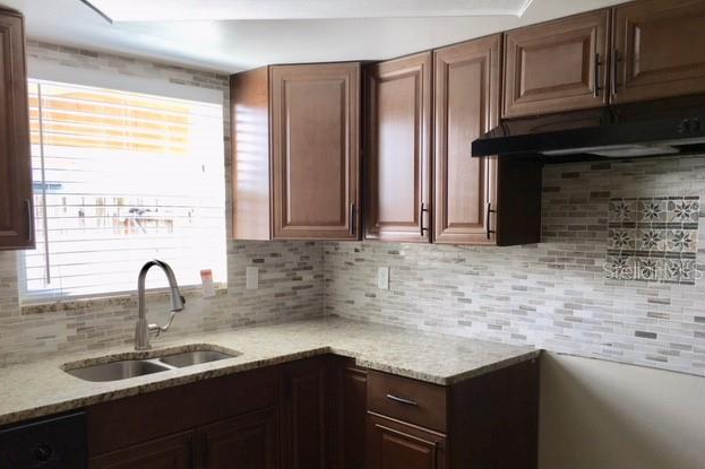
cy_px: 270
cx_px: 346
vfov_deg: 42.2
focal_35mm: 31
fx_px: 607
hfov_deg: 60.3
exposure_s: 1/60
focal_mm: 4.15
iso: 25
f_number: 2.2
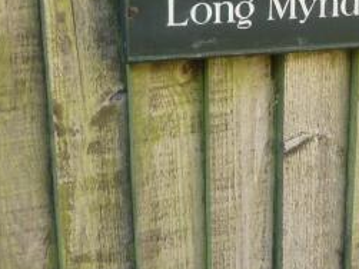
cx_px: 252
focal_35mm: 93
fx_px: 964
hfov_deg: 21.0
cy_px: 182
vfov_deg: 15.8
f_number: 2.8
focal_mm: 4.4
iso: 80
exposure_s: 1/80
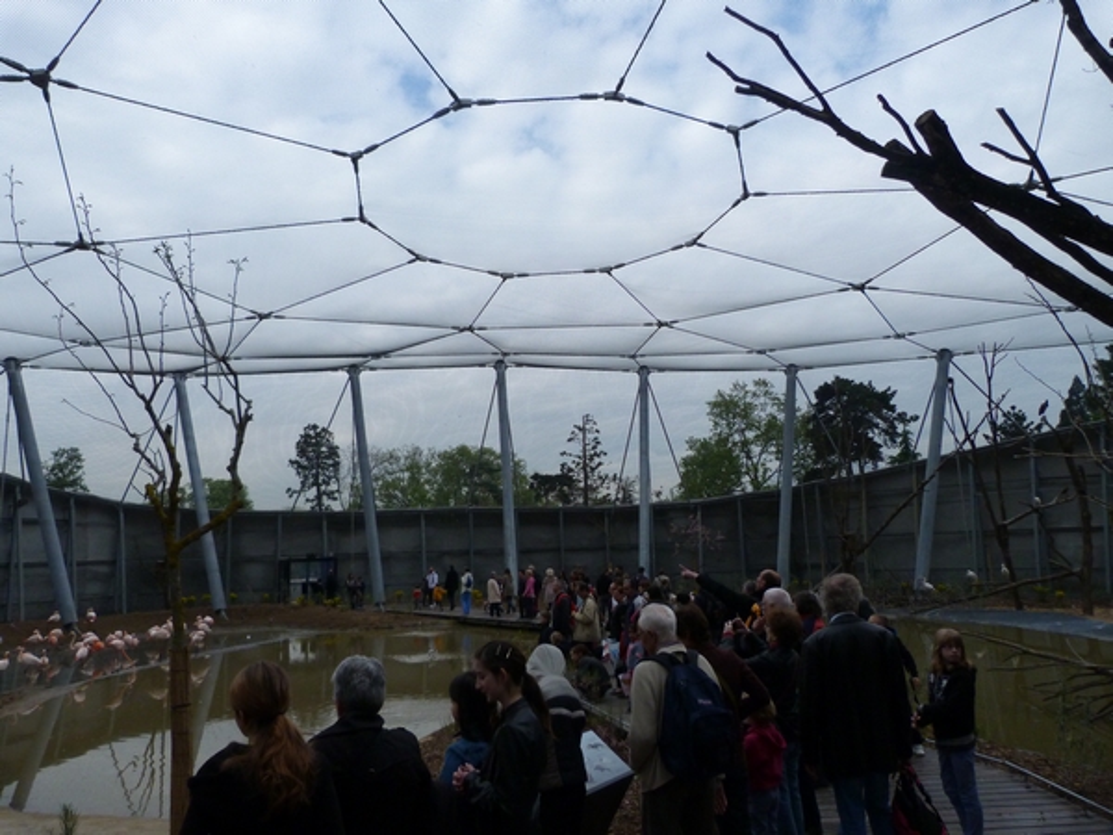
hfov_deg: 69.4
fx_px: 804
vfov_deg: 54.9
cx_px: 556
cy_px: 418
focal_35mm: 25
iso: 200
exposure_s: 1/2000
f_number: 2.8
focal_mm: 4.5
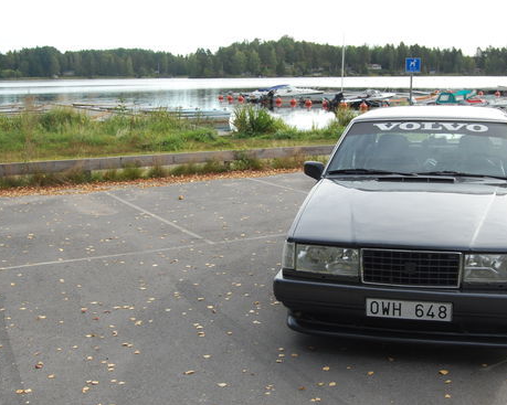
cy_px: 201
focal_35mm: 51
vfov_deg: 29.7
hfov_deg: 36.6
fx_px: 765
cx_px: 276
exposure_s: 1/200
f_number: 7.1
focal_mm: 26
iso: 200
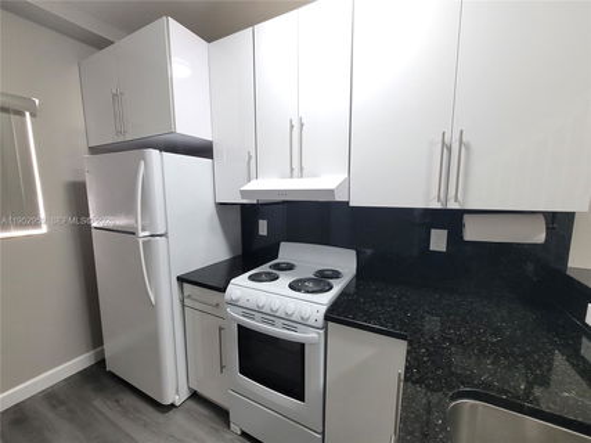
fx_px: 222
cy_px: 222
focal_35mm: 13
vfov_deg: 89.9
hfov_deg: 106.2
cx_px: 296
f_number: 2.2
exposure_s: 1/60
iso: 320
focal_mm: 2.2
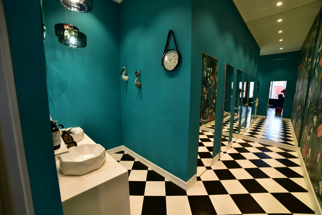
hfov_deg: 104.2
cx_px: 161
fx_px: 125
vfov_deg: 81.2
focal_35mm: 14
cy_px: 108
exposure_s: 1/50
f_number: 7.1
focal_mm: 14
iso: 800
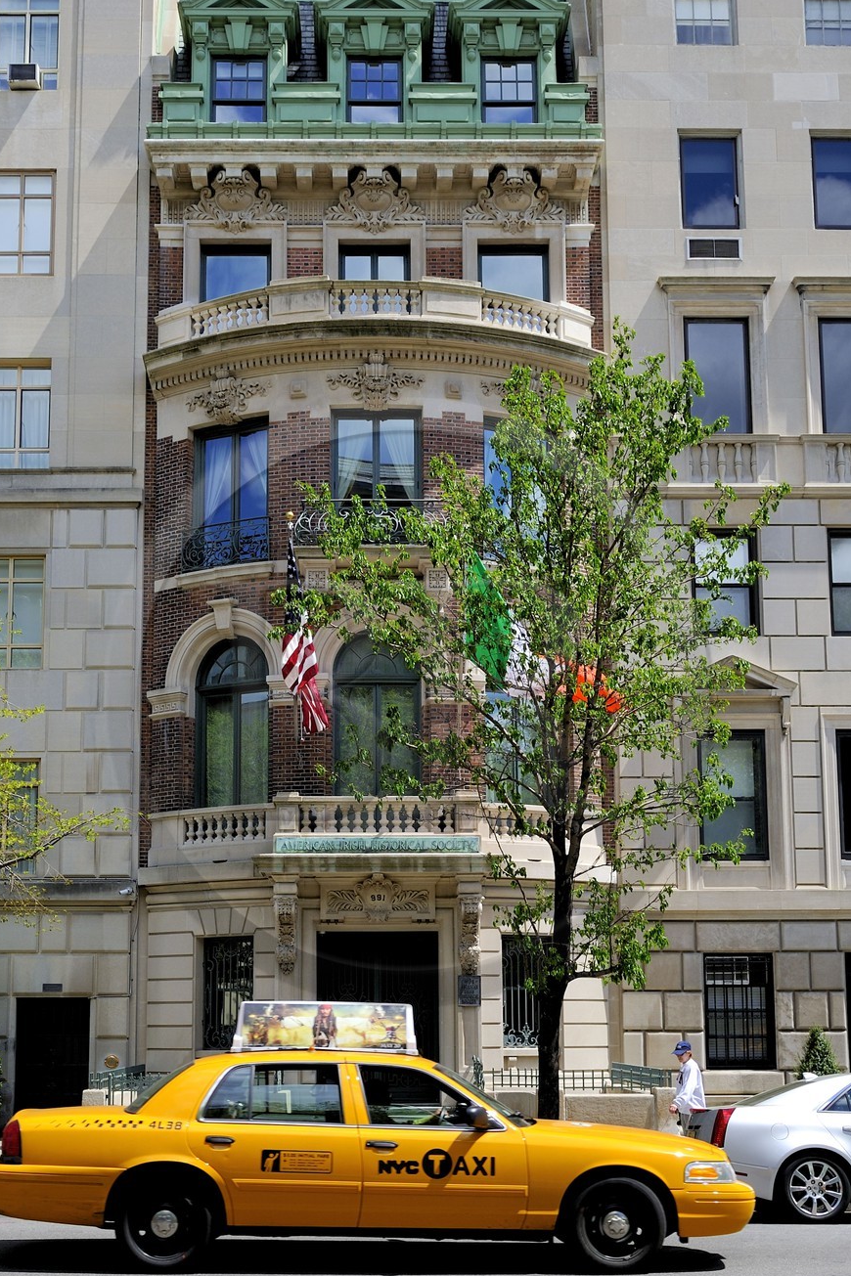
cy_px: 702
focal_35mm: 38
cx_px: 407
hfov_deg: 35.0
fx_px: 1347
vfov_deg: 50.6
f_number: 9
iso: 200
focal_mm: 31
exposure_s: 1/320
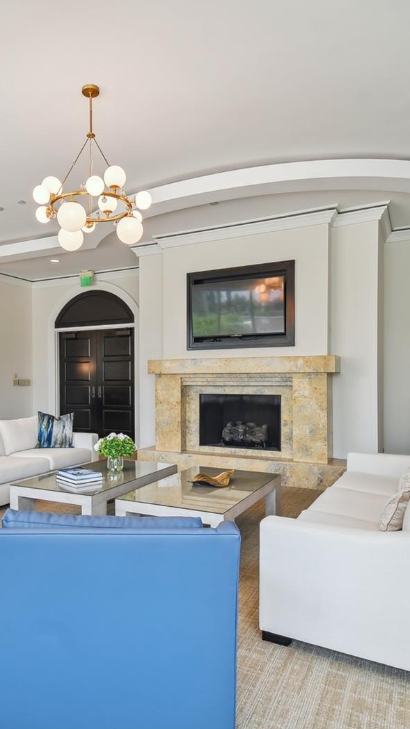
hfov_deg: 46.4
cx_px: 116
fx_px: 464
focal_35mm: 24
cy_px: 363
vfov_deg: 76.3
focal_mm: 10
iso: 100
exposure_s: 1/4
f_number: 7.1
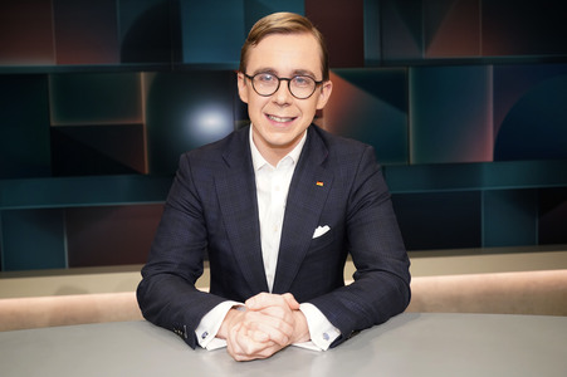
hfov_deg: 51.9
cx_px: 284
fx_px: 582
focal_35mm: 37
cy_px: 188
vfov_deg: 35.9
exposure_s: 1/160
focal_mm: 37
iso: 2000
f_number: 5
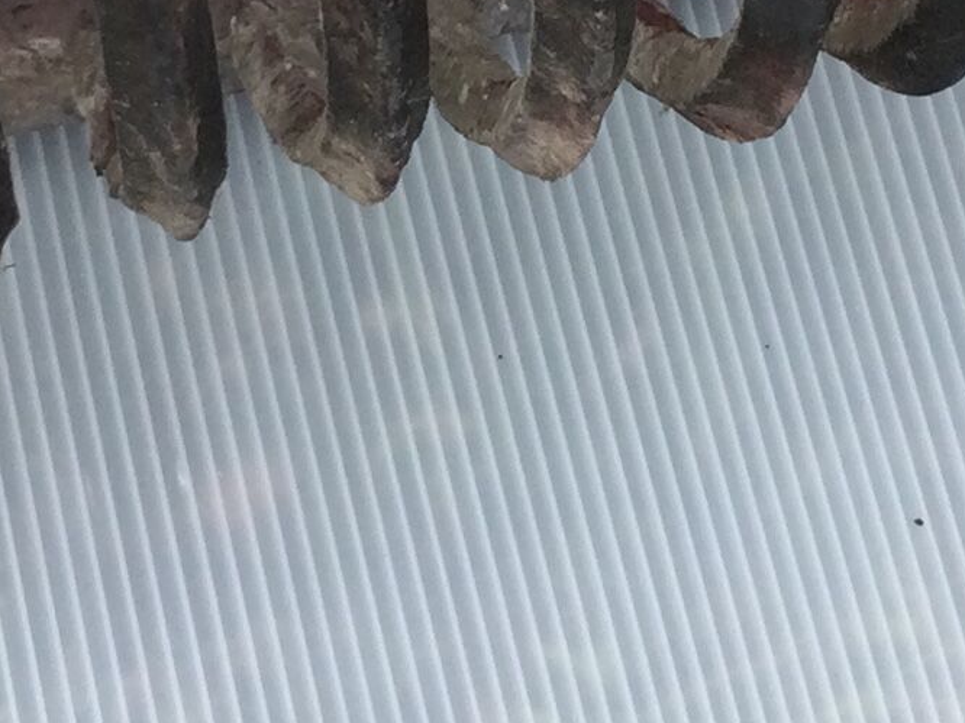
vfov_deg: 9.7
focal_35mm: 152
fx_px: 4236
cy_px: -51
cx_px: 545
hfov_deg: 13.0
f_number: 2.4
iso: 25
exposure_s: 1/126
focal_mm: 3.3
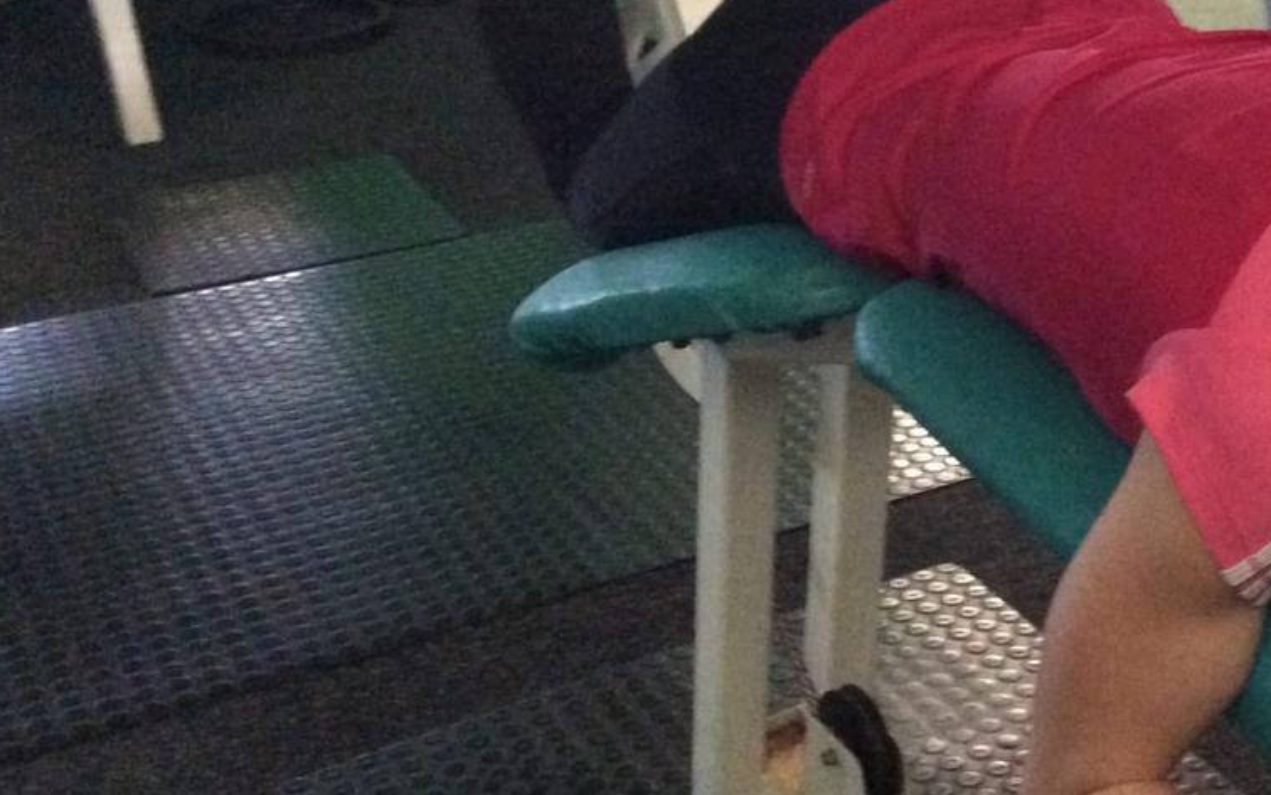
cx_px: 1029
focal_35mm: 60
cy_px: 317
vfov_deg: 21.6
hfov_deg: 33.0
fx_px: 2078
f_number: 2.4
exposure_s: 1/17
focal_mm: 3.3
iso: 500
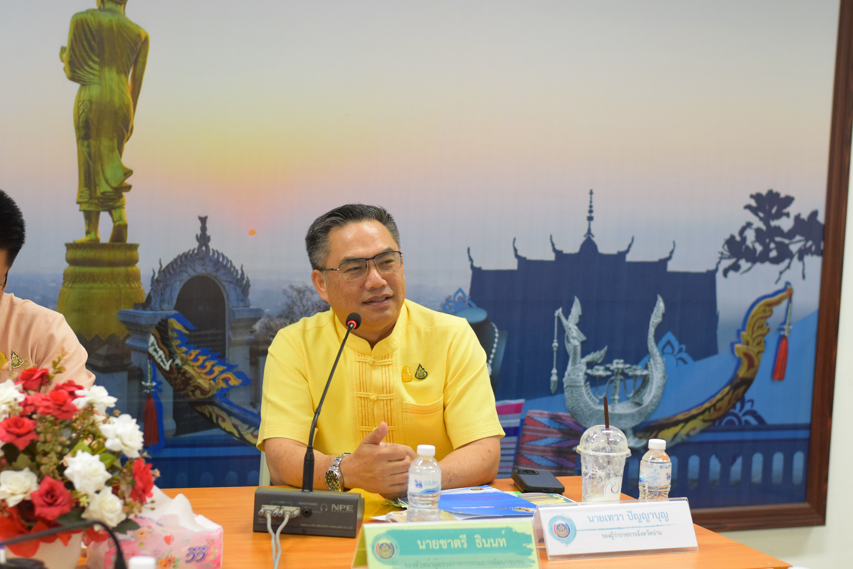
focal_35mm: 75
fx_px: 1777
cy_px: 284
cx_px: 426
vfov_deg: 18.2
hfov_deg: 27.0
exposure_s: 1/200
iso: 1000
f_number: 3.2
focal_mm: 50
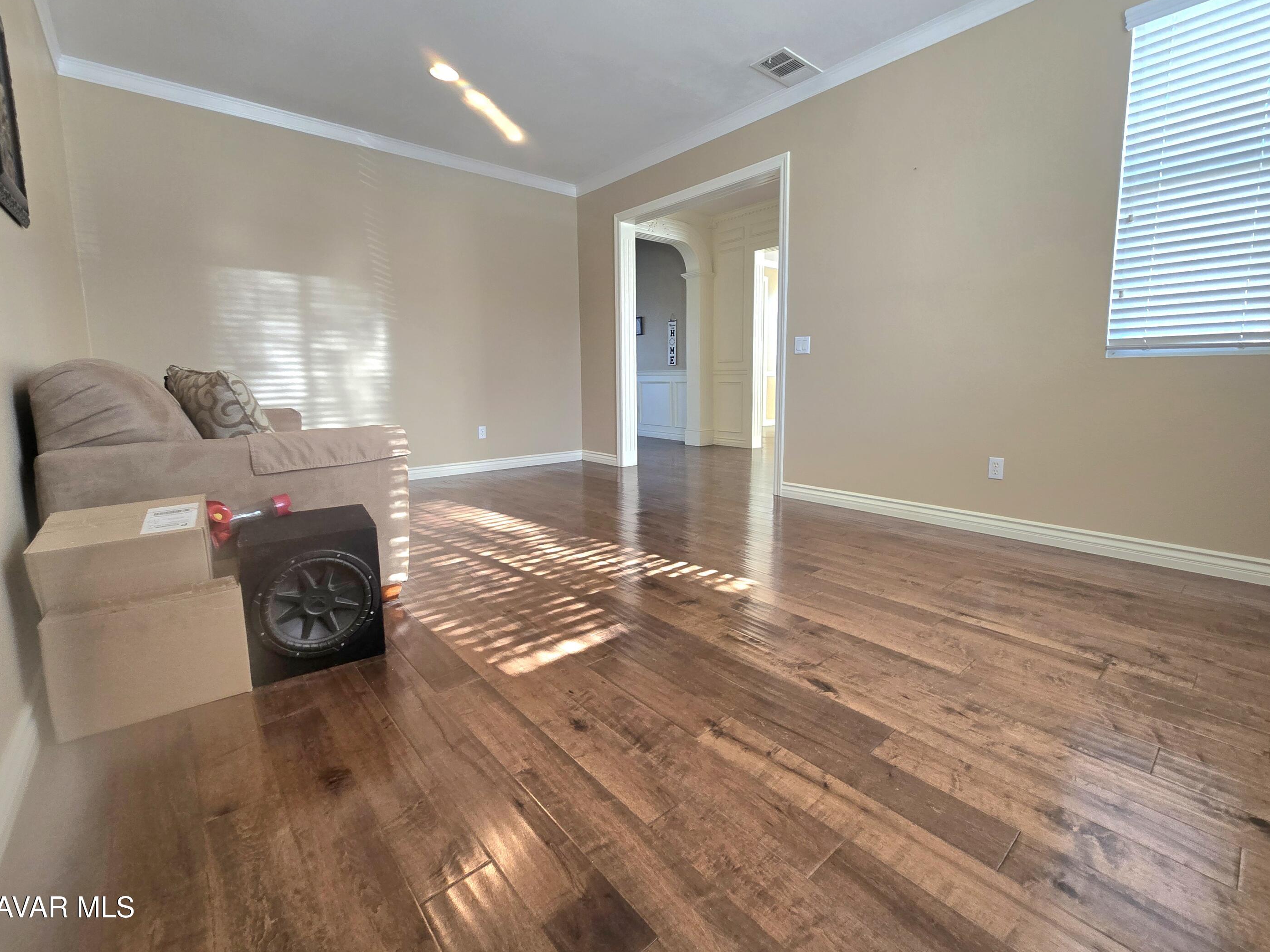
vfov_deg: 85.5
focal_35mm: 14
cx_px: 653
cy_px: 442
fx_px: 514
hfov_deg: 102.0
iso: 125
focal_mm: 2.2
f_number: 2.2
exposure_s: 1/60.2
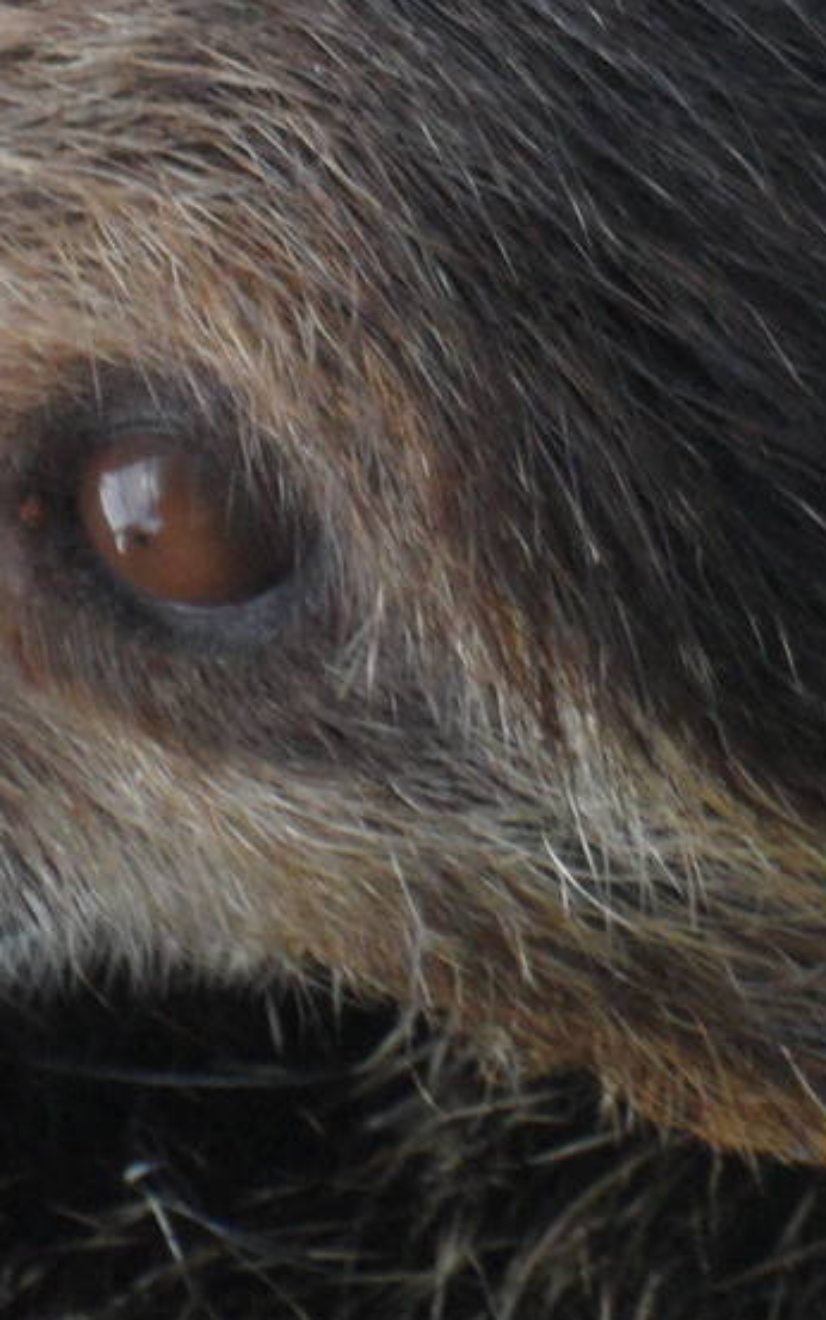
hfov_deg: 1.4
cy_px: -62
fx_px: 33111
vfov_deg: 2.3
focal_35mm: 920
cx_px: 248
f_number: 5.4
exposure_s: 1/60
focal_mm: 49.4
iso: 200
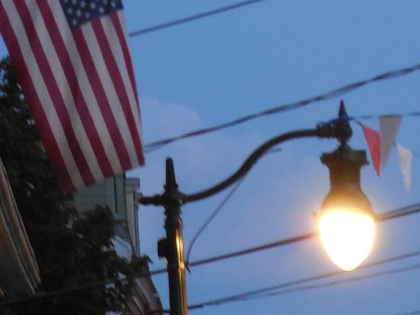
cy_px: 194
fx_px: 3556
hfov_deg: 6.7
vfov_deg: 5.1
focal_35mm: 293
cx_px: 658
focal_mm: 16
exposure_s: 1/6
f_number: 4.6
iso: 400
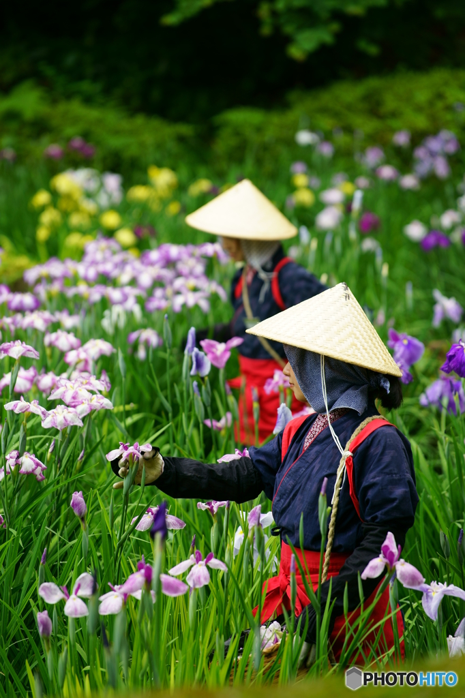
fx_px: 3877
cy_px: 349
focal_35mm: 200
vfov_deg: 10.3
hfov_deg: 6.9
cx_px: 232
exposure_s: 1/250
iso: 125
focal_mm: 200
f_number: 4.5
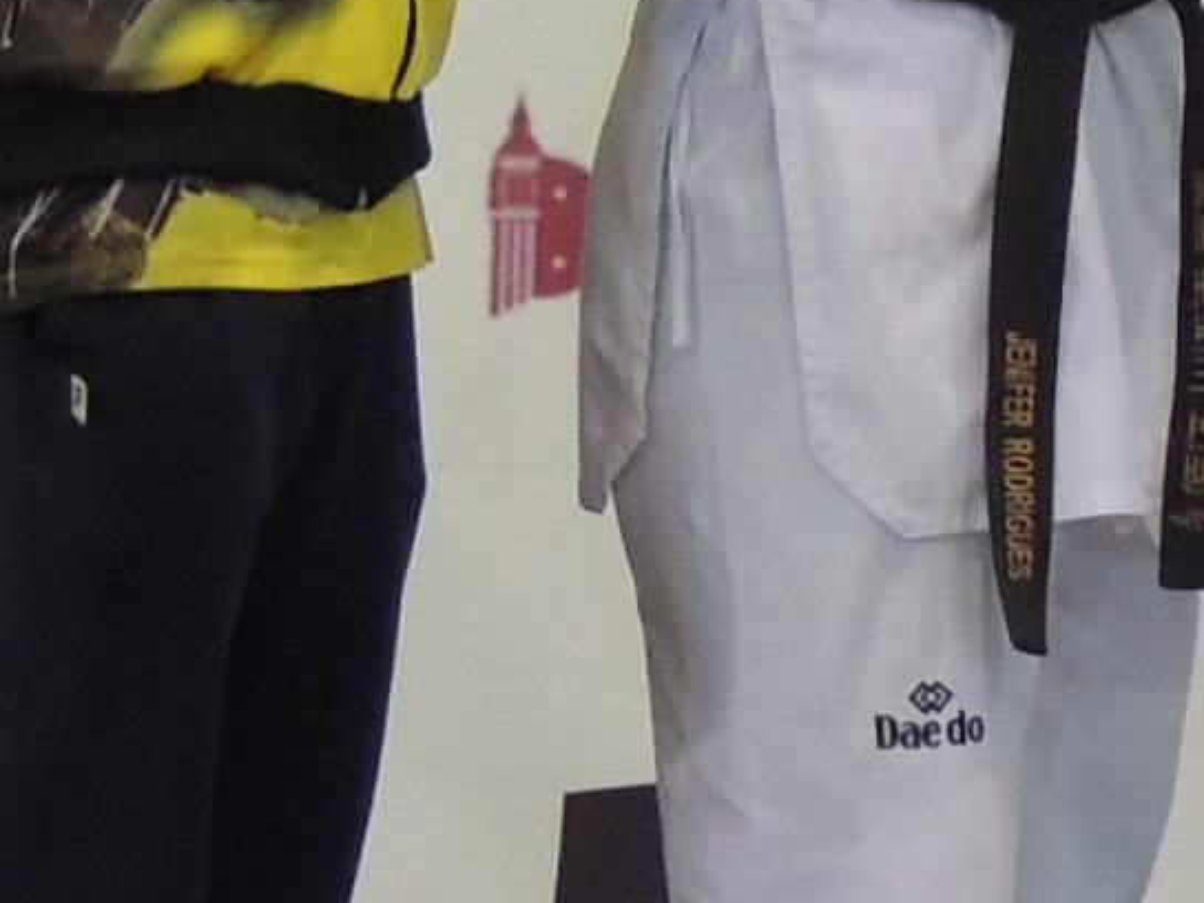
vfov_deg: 10.3
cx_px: 1771
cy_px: 108
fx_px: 5009
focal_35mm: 144
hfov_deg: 13.0
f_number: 3
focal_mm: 4.3
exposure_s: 1/25
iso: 400
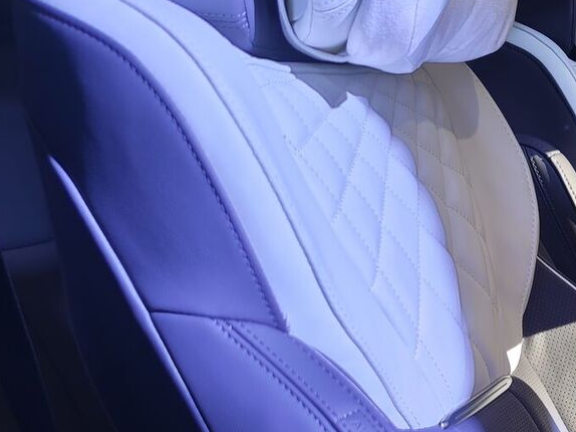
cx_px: 699
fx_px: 1281
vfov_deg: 18.5
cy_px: 456
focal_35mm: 77
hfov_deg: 23.1
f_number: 1.63
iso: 800
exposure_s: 1/36
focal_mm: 8.72
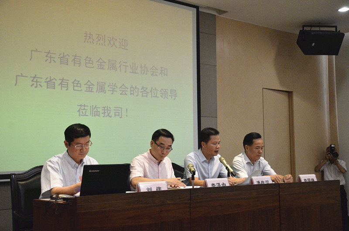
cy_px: 116
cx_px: 174
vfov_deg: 26.3
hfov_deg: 39.0
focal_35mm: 51
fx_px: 493
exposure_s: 1/160
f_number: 5
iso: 4500
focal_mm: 34
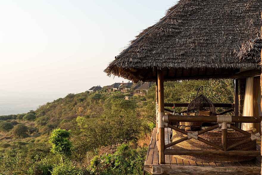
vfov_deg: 27.0
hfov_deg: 39.6
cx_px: 131
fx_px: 364
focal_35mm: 50
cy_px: 88
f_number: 5
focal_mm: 50
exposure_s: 1/320
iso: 400
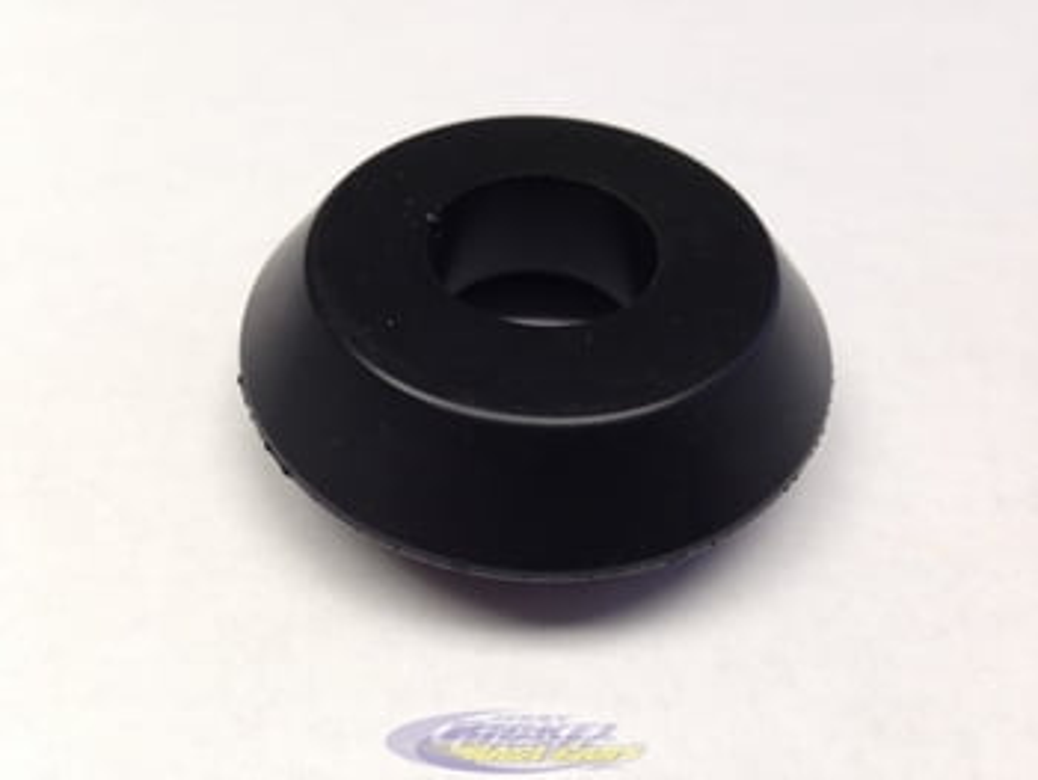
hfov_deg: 55.3
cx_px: 519
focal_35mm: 33
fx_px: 990
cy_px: 390
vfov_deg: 43.0
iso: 64
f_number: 2.4
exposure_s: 1/20
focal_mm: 4.12
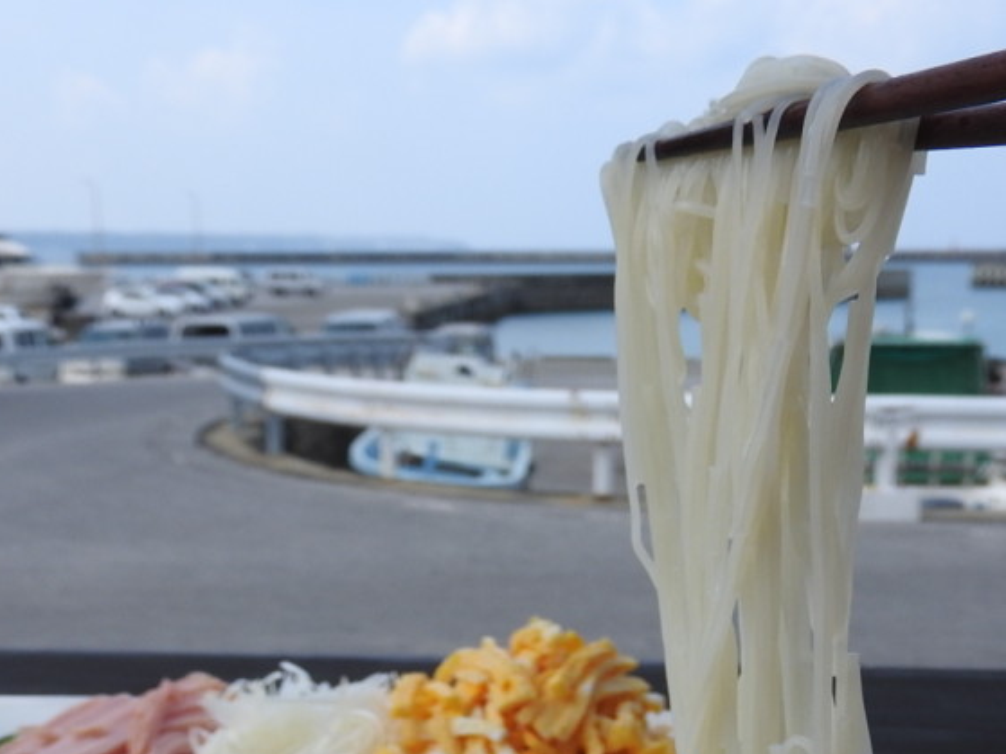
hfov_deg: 34.9
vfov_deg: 25.8
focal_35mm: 55
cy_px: 662
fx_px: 1598
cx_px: 502
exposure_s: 1/1250
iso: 100
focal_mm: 5.4
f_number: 3.5
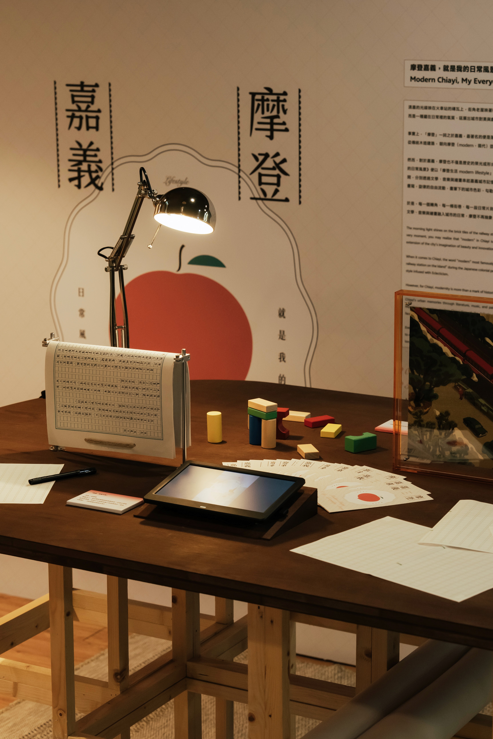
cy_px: 370
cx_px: 246
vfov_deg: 23.1
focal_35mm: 88
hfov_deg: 15.5
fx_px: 1807
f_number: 4
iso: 2000
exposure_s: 1/100
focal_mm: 59
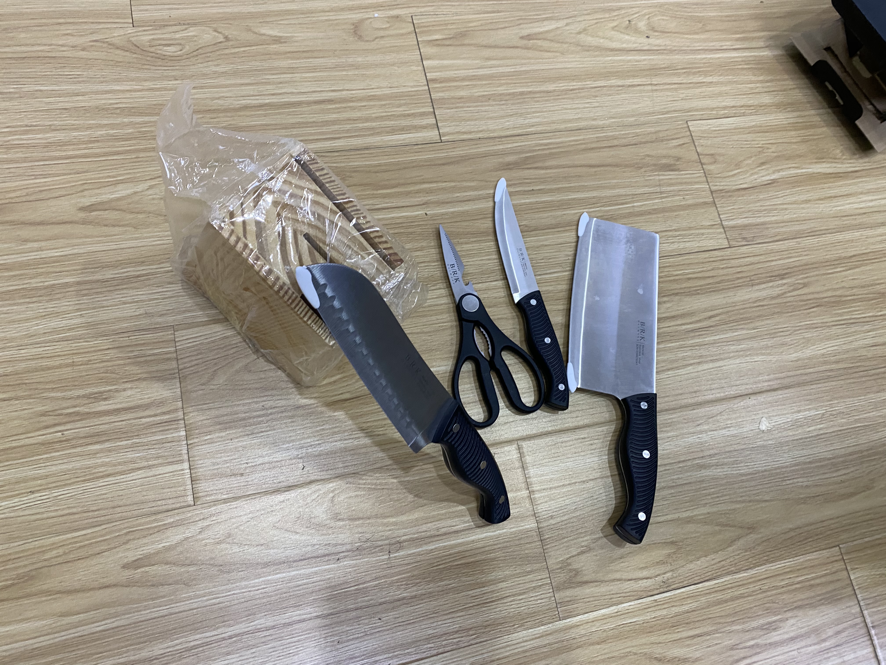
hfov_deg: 67.3
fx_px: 665
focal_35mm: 26
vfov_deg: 53.1
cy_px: 332
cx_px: 443
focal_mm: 4.25
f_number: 1.8
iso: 200
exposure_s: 1/50
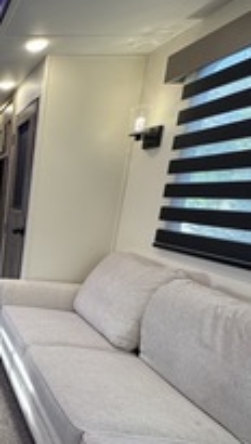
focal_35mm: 26
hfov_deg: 30.3
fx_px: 306
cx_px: -106
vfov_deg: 71.5
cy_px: 252
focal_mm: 2.22
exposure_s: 1/99
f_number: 2.2
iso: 320
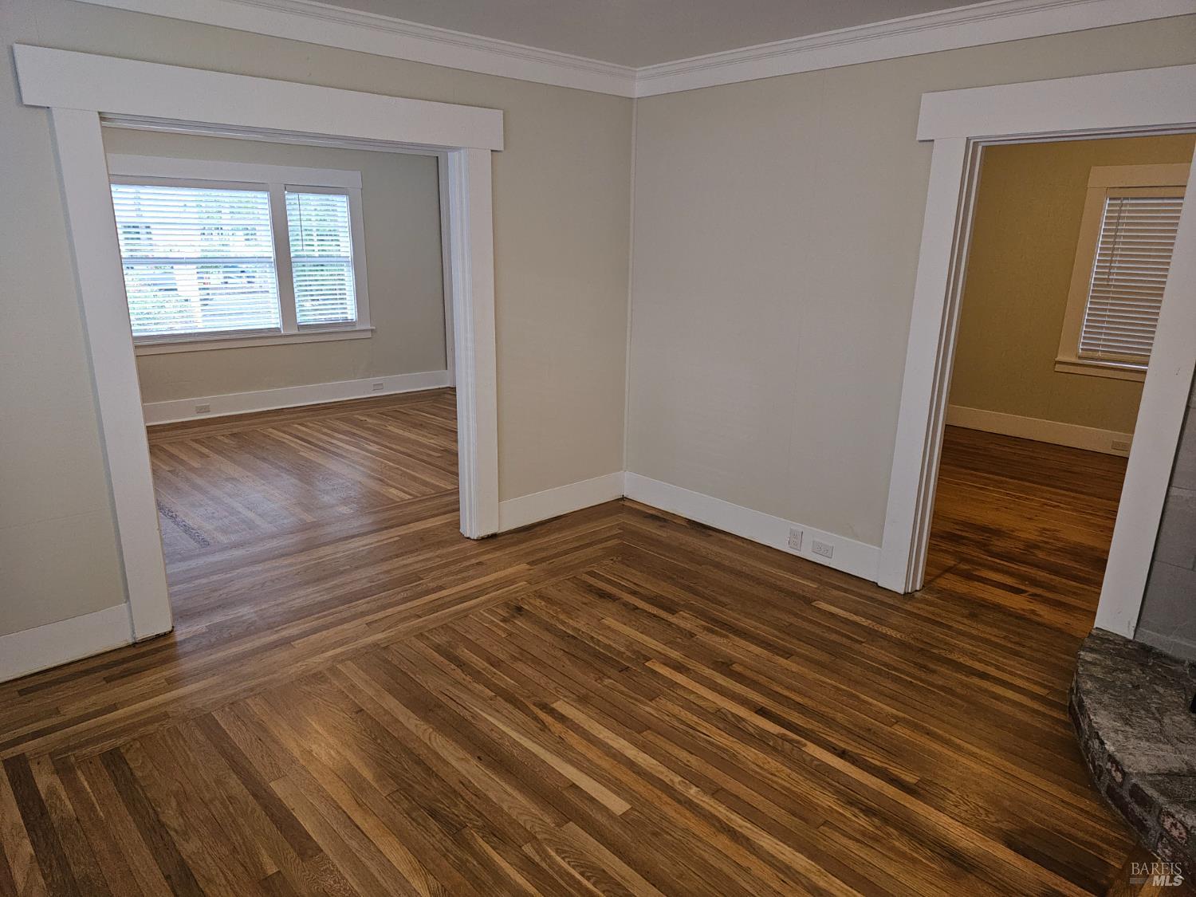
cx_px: 598
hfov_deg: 73.9
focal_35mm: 23
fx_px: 795
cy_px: 448
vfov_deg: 58.9
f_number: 1.7
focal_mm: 6.3
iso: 100
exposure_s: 1/40
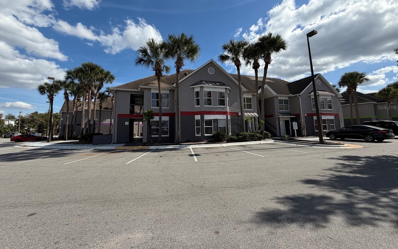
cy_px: 107
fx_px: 163
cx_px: 200
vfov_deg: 74.4
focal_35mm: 15
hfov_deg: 101.5
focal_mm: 2.22
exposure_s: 1/1312
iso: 25
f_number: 2.2
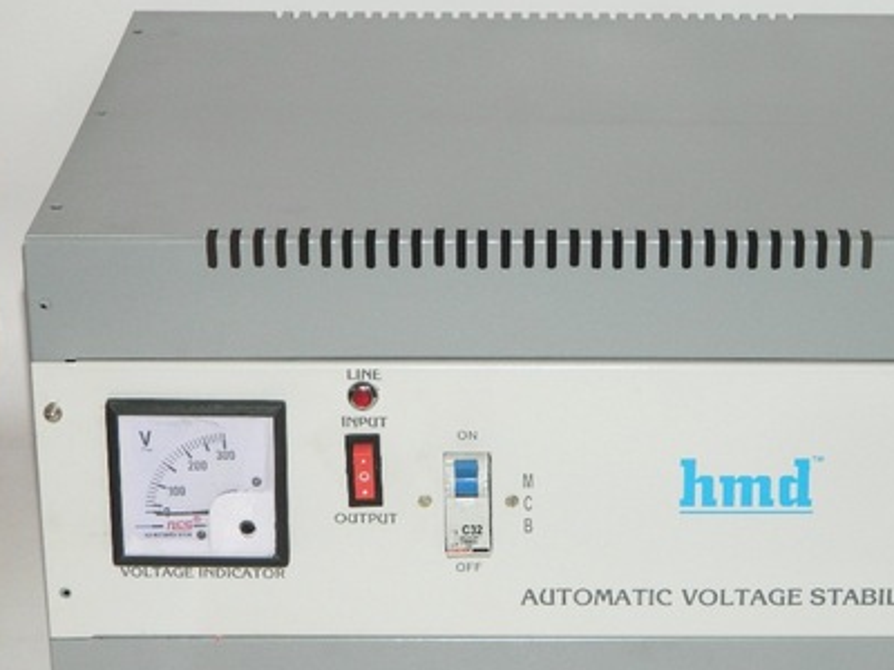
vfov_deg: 14.1
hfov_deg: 18.7
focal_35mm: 105
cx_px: 536
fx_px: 2712
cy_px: 356
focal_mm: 15.1
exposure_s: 1/50
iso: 200
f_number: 4.2
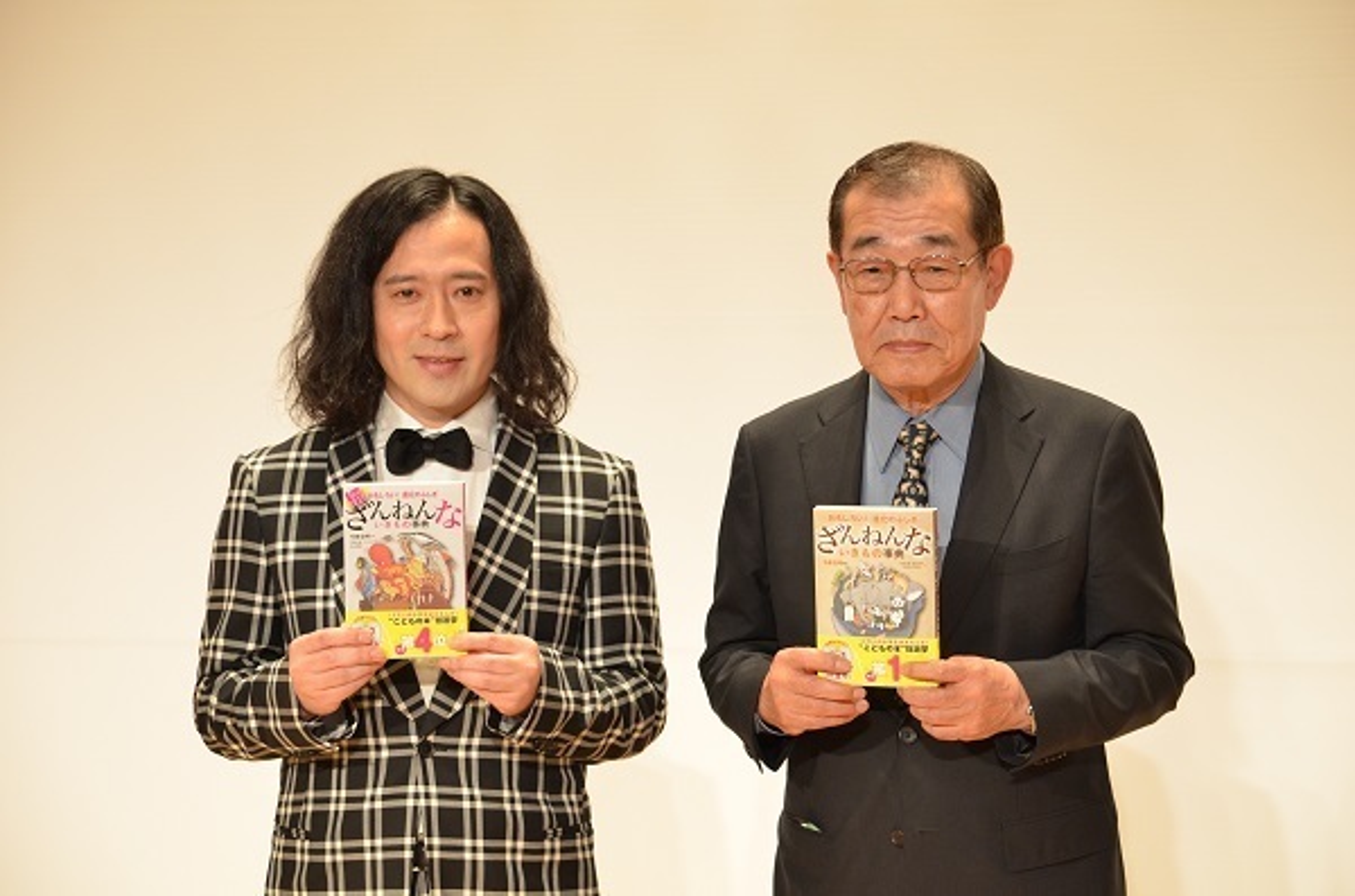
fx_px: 4844
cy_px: 448
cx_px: 678
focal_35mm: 129
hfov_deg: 15.9
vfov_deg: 10.6
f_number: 5
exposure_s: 1/125
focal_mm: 86
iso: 1250
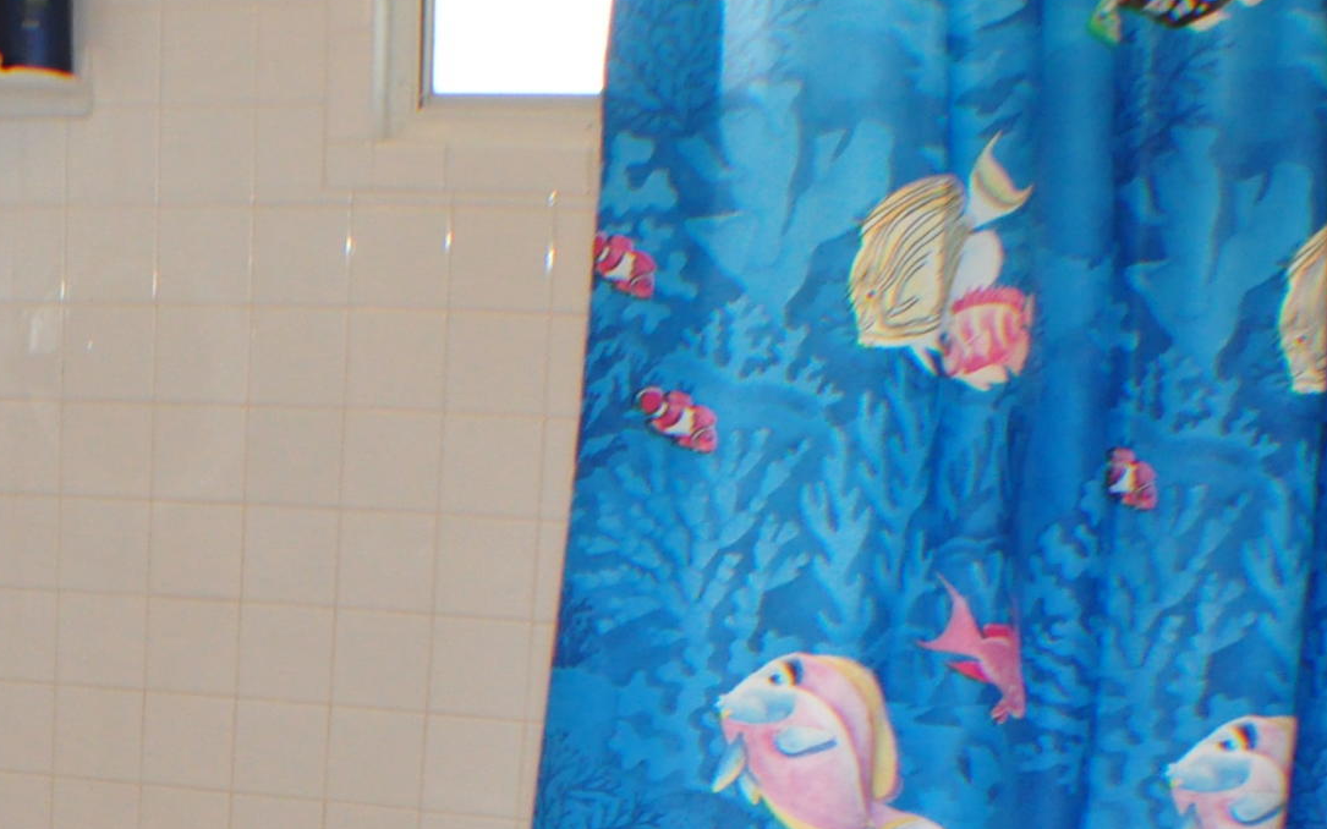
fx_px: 2748
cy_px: 994
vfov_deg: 16.5
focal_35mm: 76
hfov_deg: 24.8
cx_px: -215
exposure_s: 1/60
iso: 1250
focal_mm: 18
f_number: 8
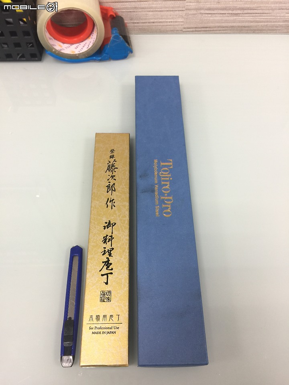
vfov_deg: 61.7
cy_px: 192
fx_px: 323
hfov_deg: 48.2
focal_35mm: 29
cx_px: 144
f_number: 2.2
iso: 32
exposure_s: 1/15
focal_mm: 4.15
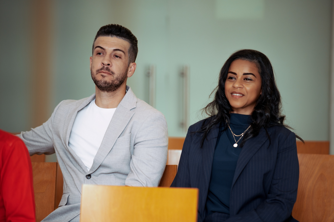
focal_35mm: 200
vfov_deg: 6.9
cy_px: 111
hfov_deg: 10.3
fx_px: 1856
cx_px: 167
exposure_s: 1/160
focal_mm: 200
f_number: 2.8
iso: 160
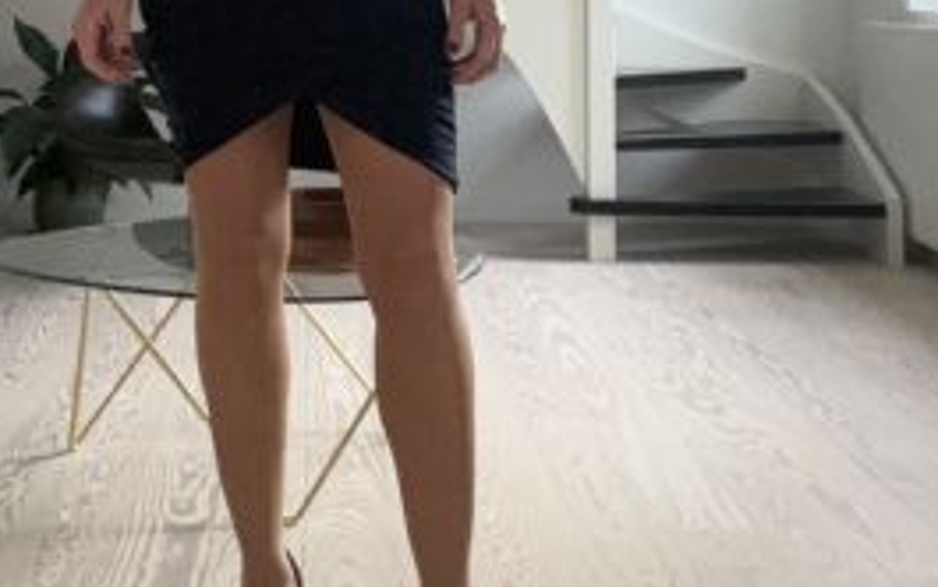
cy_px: -159
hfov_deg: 28.5
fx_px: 1842
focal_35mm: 72
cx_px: 400
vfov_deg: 17.1
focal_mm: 2.69
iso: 250
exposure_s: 1/50
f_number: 1.9
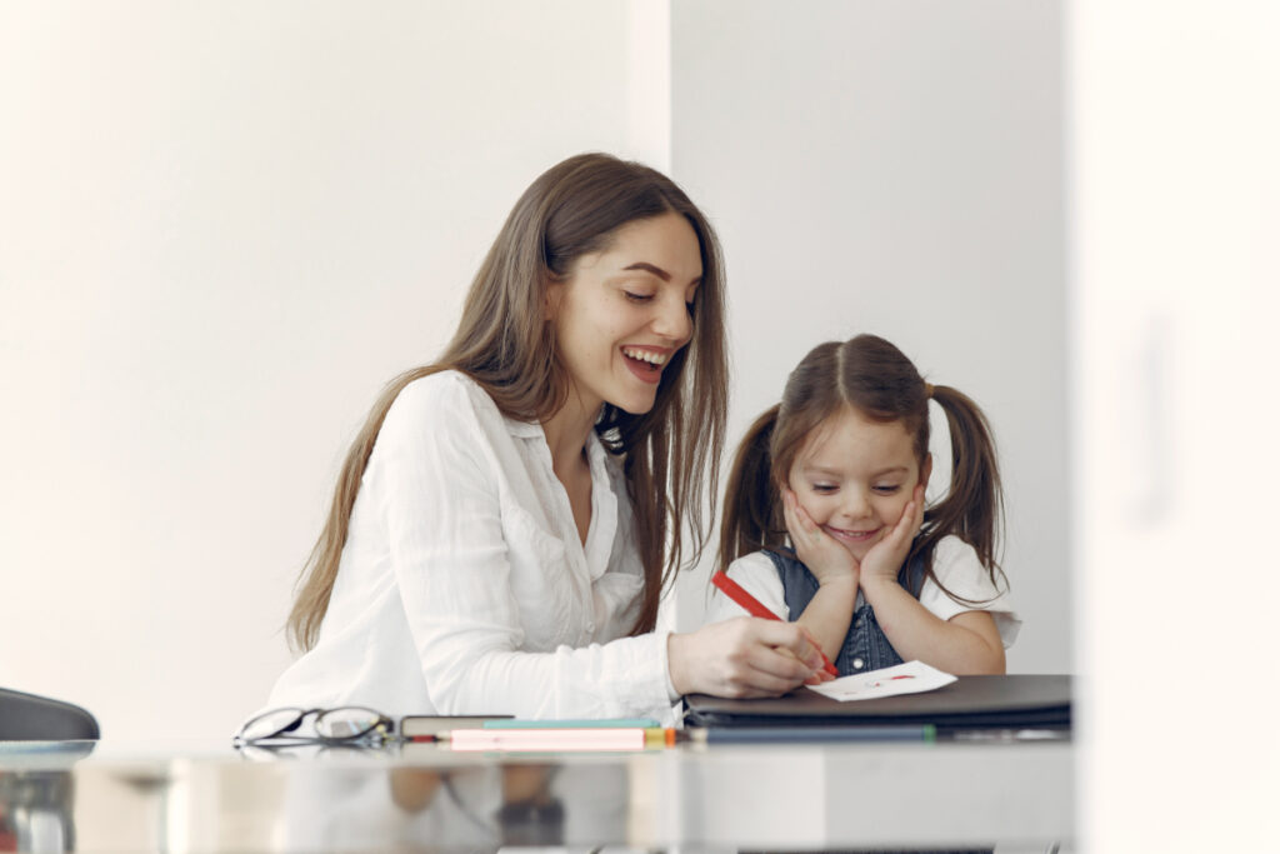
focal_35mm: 85
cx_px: 640
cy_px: 427
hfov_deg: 23.9
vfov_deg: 16.1
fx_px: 3022
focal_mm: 85
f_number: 2.5
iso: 400
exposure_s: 1/1250
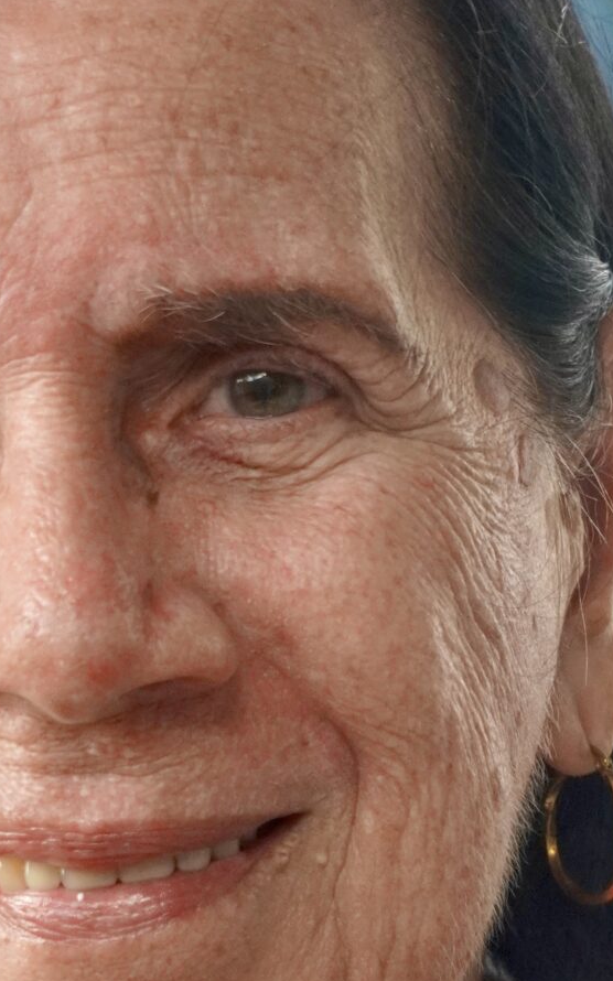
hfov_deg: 6.0
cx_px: 155
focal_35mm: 220
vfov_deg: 9.5
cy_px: 800
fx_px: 5882
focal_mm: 50
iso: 1000
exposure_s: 1/160
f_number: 5.6
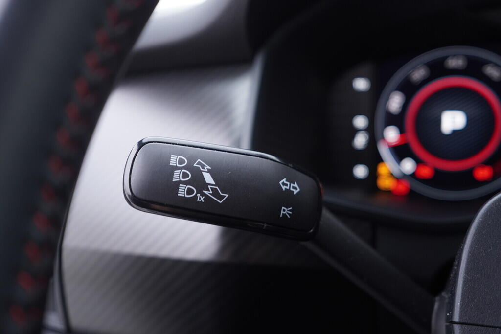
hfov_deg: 53.1
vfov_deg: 36.9
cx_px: 250
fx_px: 501
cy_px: 167
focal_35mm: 36
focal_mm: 24
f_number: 2.8
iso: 250
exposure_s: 1/40
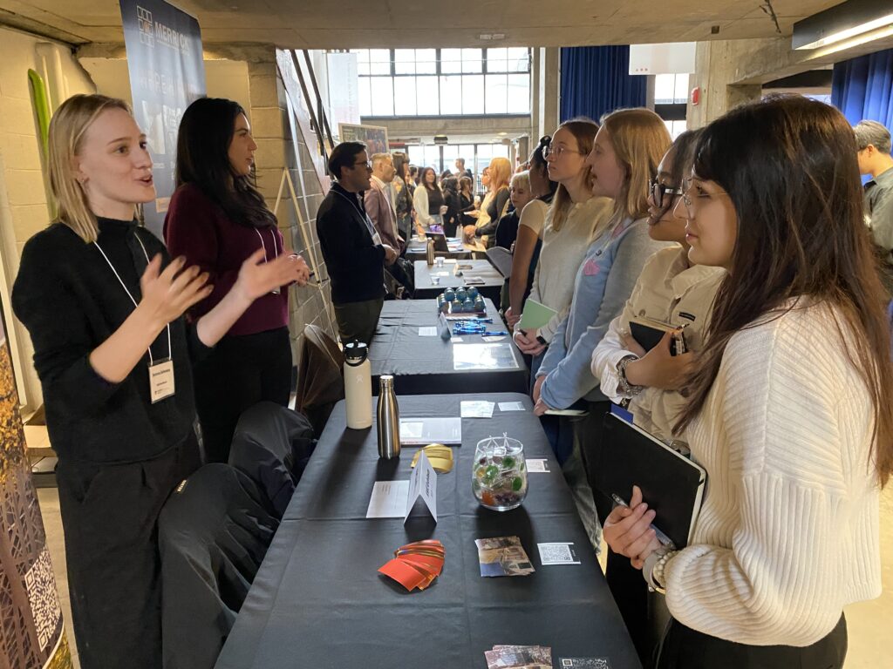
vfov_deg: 53.1
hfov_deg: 67.3
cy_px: 334
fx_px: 671
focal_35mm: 26
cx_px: 446
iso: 640
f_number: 1.8
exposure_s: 1/30
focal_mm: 4.25
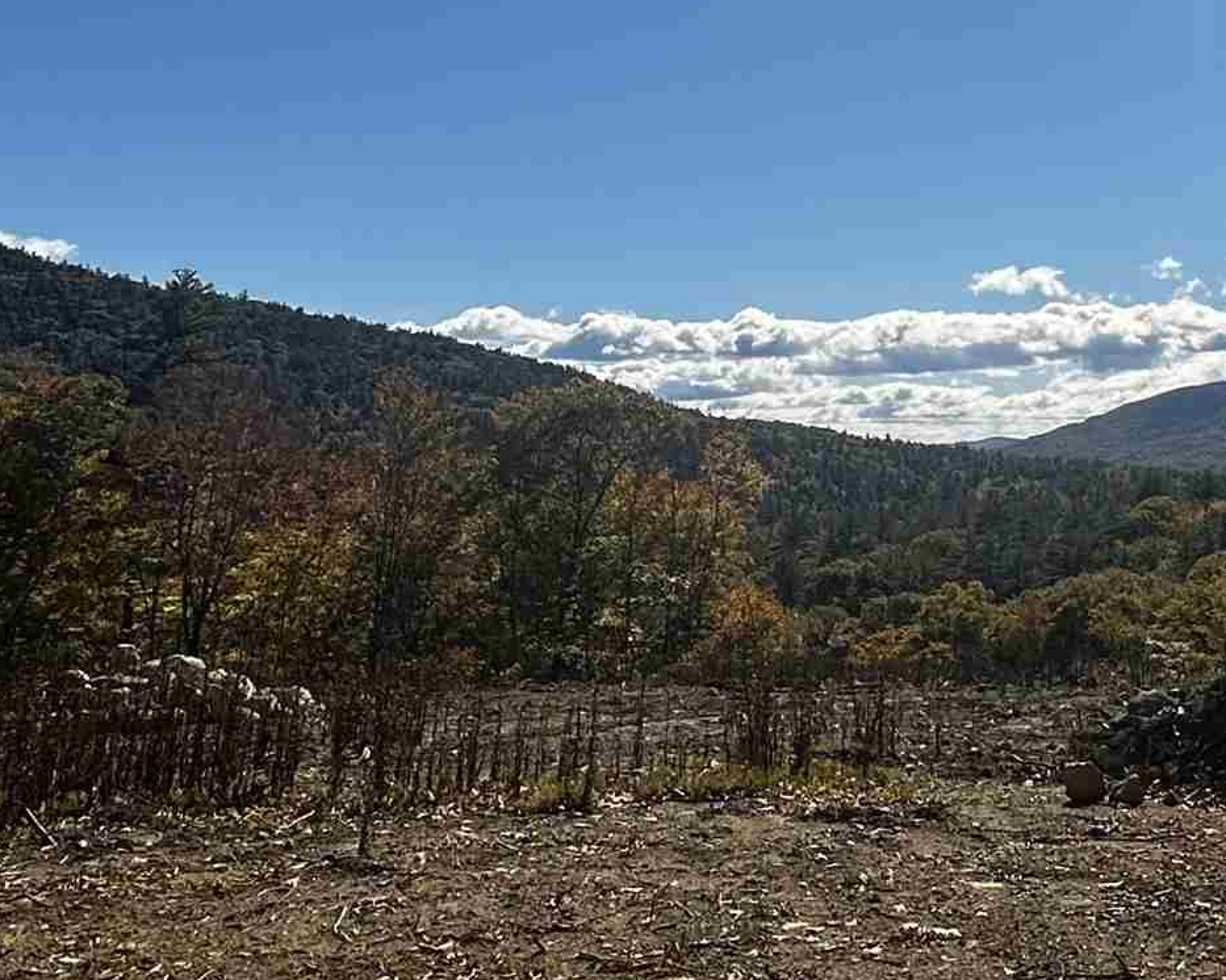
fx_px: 1632
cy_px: 8
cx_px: 1025
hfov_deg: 39.1
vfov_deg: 31.1
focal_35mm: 45
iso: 50
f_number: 2.2
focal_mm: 2.22
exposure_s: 1/5814
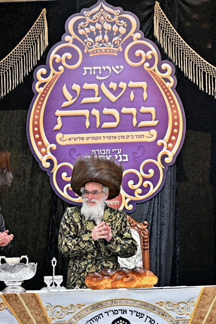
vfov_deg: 14.5
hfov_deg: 9.7
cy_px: 185
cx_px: 112
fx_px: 1268
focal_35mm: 141
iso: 640
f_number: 4
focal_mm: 120
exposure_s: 1/200
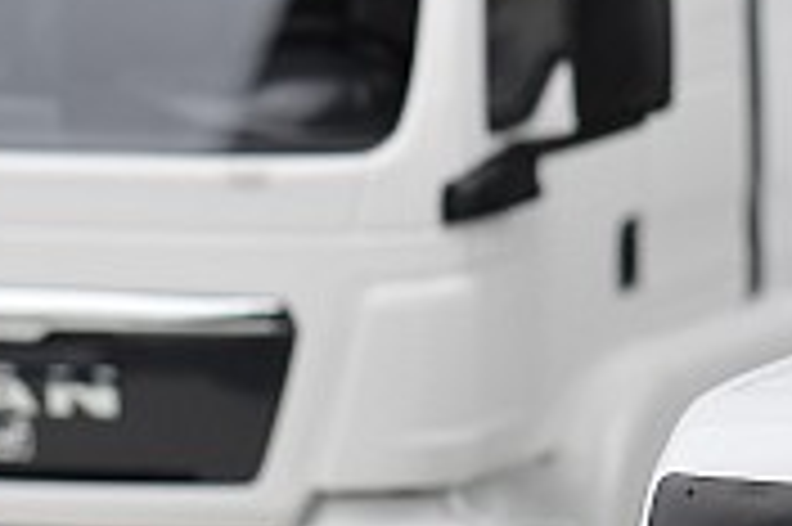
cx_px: 1022
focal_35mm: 435
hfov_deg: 4.7
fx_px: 9561
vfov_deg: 3.2
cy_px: 202
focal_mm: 85
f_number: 11
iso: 100
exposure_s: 1/125
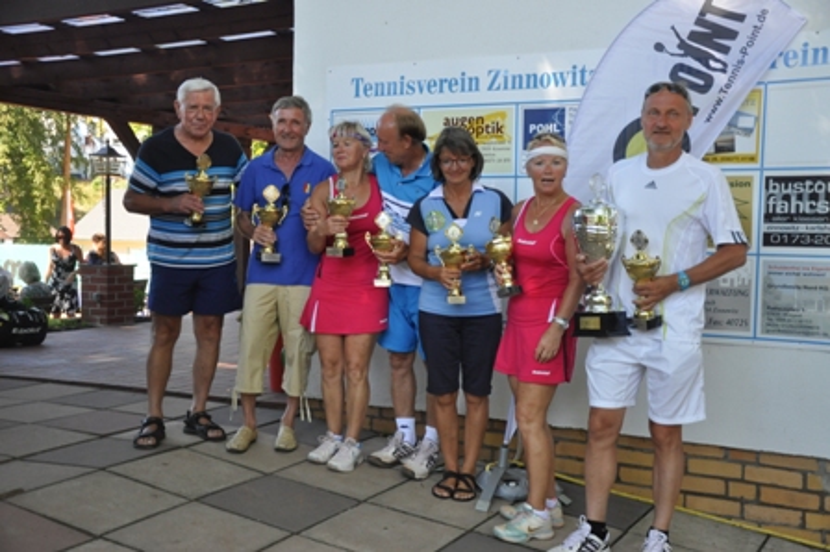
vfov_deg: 31.8
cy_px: 276
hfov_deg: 46.4
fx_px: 968
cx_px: 415
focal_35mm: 42
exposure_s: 1/500
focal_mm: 28
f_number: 4
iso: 800
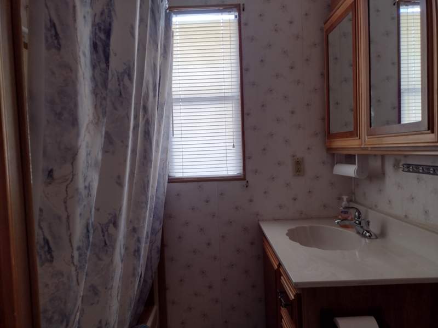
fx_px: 342
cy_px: 164
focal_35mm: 27
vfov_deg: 51.4
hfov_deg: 65.3
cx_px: 219
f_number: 1.7
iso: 119
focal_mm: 4.71
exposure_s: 1/60
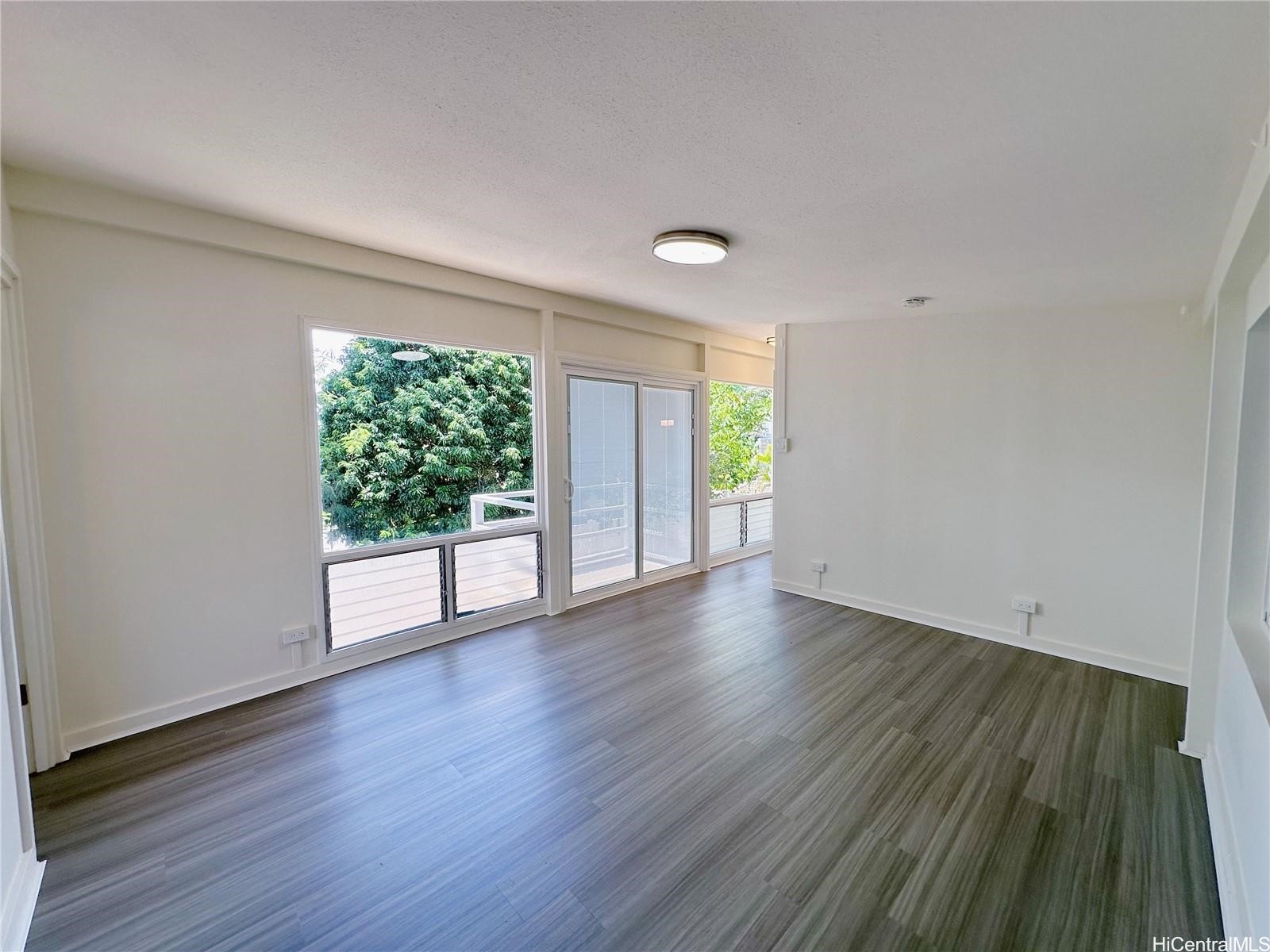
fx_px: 514
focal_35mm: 14
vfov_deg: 85.7
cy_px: 476
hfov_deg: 102.1
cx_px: 635
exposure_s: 1/143
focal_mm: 2.22
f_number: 2.2
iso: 40
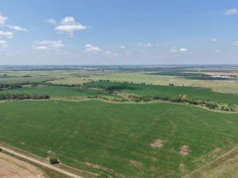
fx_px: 186
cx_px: 117
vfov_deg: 51.3
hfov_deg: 65.3
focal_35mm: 27
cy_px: 83
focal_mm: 8.67
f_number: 1.8
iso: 120
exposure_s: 1/3000
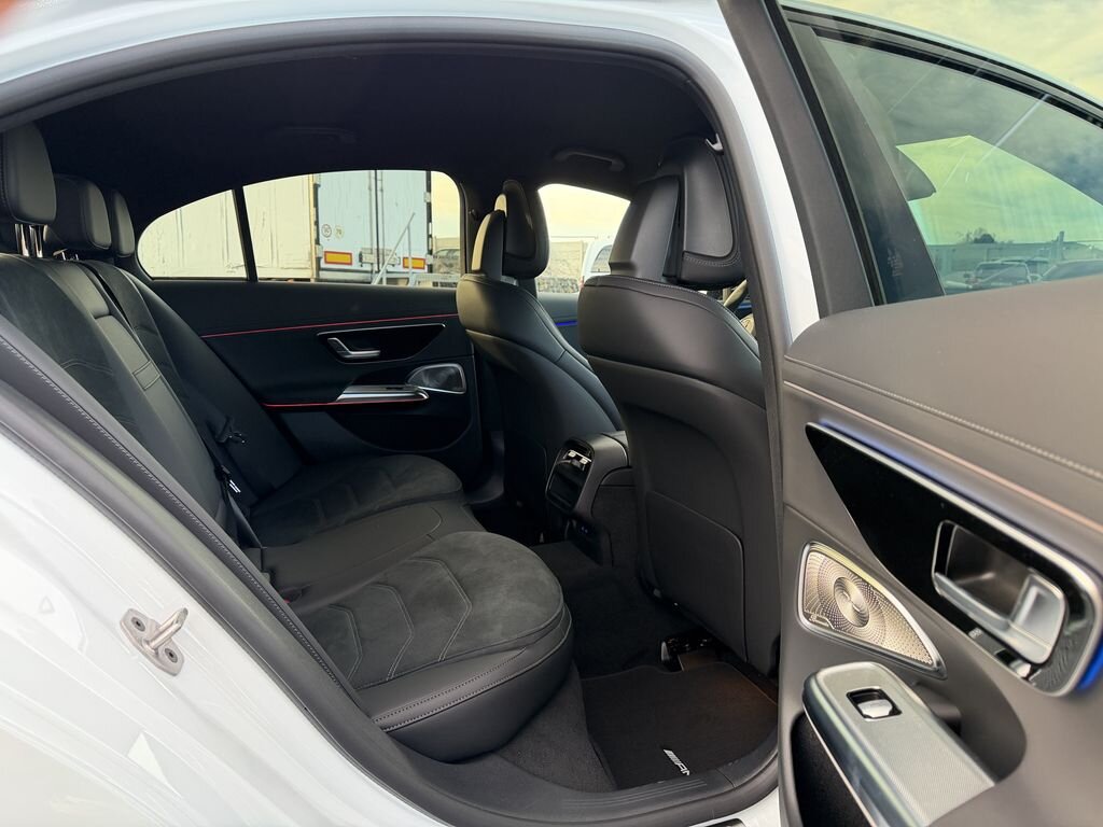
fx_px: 765
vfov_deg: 56.8
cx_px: 552
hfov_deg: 71.6
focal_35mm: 24
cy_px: 414
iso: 200
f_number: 1.78
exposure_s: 1/95
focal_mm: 6.76
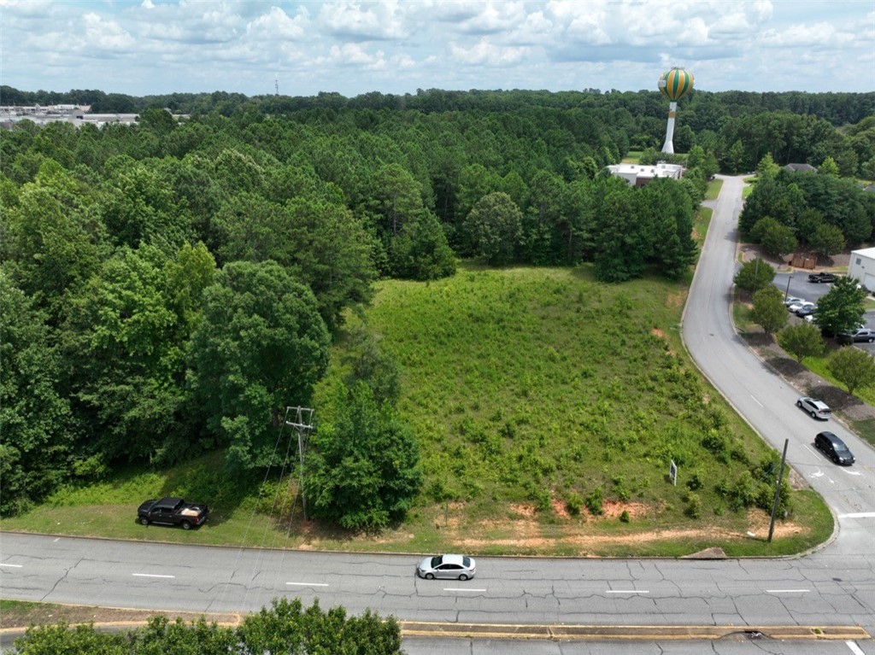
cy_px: 328
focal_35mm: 24
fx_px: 606
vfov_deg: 56.8
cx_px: 438
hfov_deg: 71.6
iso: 120
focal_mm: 12.29
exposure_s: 1/240
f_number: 2.8
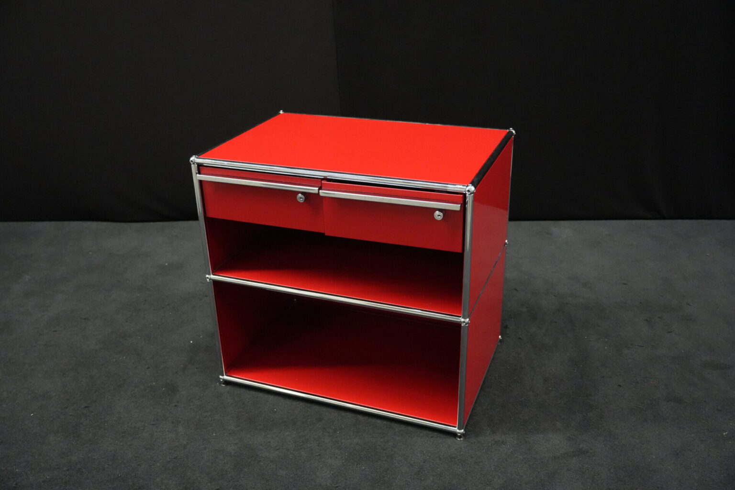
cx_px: 368
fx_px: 694
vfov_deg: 38.9
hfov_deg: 55.8
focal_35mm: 34
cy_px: 245
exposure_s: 1/160
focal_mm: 34
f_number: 4
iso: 12800
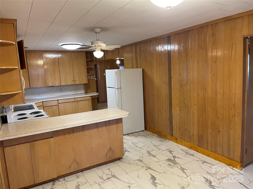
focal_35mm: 25
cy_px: 94
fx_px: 183
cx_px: 126
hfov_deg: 69.4
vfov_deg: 54.9
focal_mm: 5.1
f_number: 1.6
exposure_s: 1/60
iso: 200
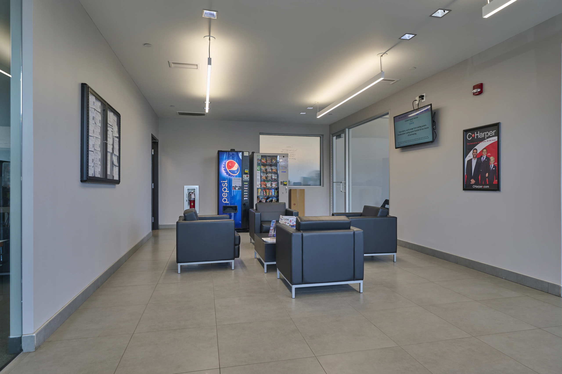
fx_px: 312
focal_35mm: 20
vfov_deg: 61.9
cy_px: 187
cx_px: 281
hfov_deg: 84.0
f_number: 5
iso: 200
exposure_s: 1/100
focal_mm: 20
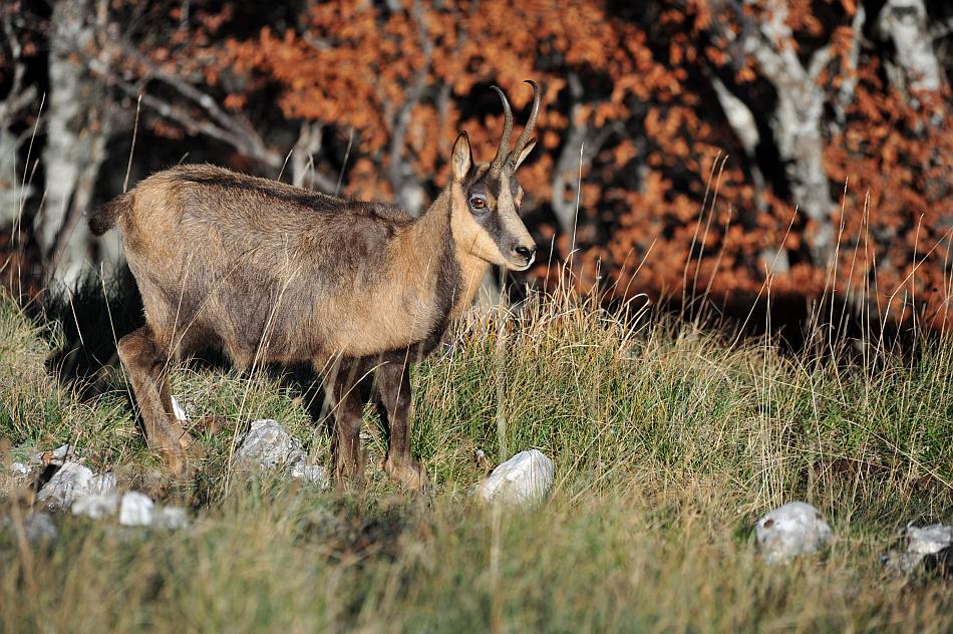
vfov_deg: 2.7
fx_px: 13227
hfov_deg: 4.1
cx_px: 476
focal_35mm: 500
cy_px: 317
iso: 200
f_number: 10
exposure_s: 1/400
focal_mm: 500
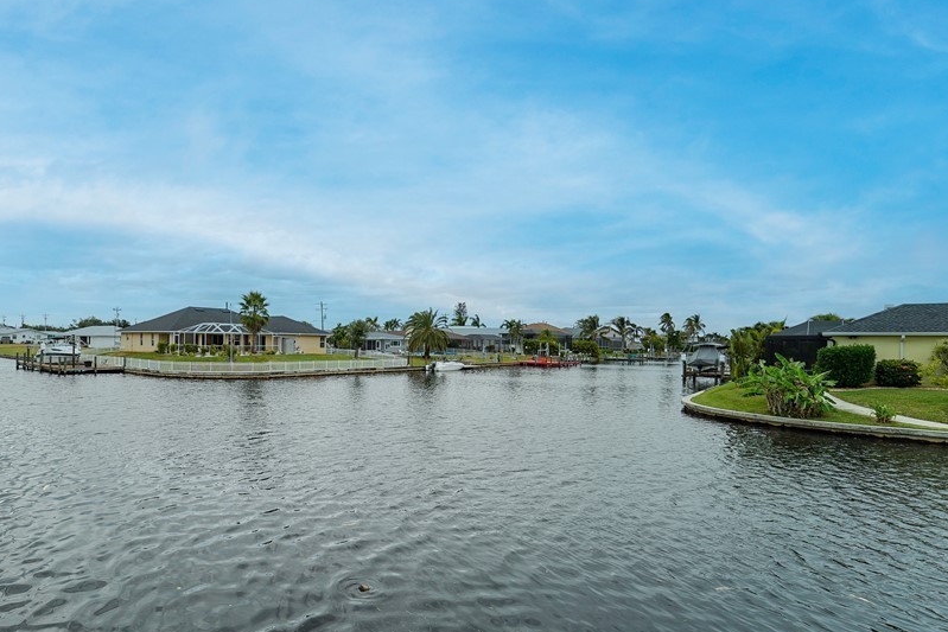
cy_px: 338
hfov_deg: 83.7
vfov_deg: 64.5
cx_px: 311
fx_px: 500
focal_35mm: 19
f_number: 10
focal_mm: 14
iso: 50
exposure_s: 1/100
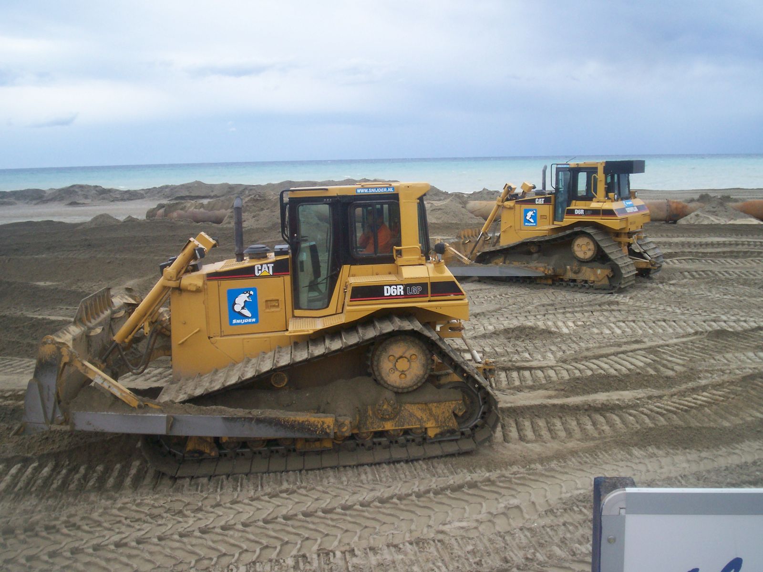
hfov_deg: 51.4
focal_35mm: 36
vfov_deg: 39.7
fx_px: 794
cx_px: 382
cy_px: 286
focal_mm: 5.9
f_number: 4.5
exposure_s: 1/225
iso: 100
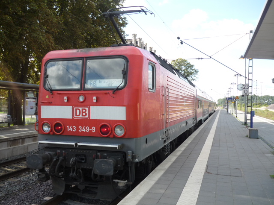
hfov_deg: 55.4
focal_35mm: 33
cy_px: 102
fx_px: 261
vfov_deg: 42.9
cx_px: 137
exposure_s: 1/400
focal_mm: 5.5
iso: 100
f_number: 2.8
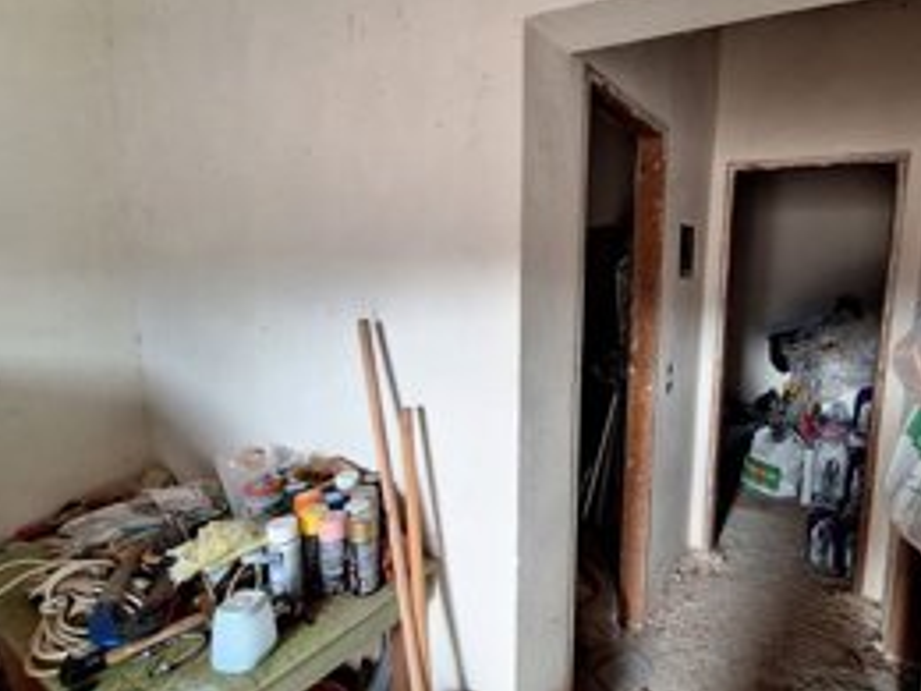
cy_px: 322
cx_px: 609
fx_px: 479
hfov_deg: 84.9
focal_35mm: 18
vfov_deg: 71.5
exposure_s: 1/50
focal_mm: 1.74
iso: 125
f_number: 2.2
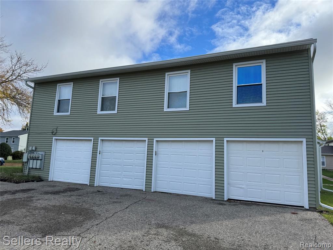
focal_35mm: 24
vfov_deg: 56.8
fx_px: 231
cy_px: 125
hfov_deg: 71.6
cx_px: 166
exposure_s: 1/2331
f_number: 1.78
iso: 80
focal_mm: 6.76
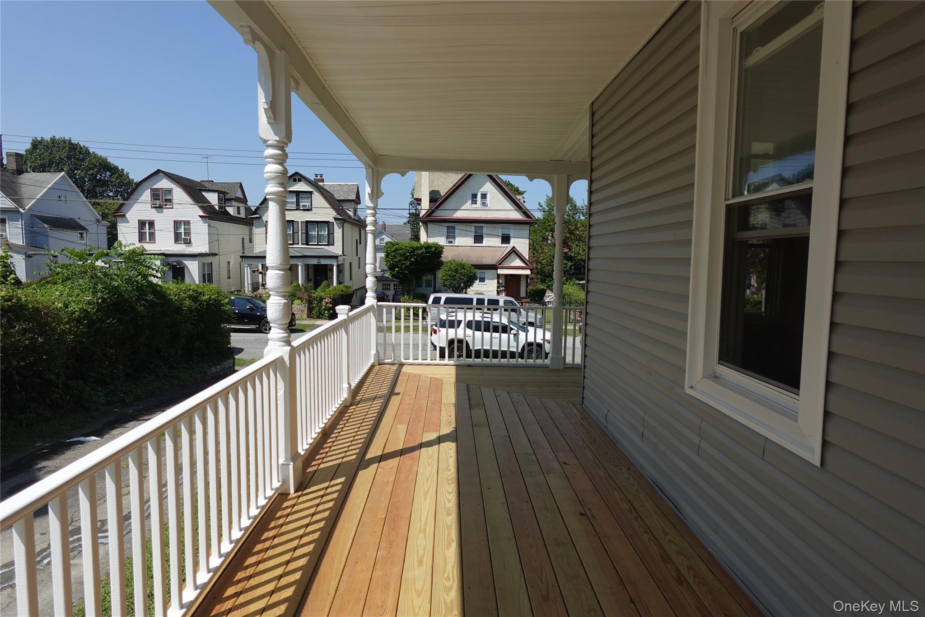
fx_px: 514
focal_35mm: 20
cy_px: 308
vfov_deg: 61.9
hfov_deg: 84.0
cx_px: 462
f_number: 2
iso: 125
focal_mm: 7.6
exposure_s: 1/4000
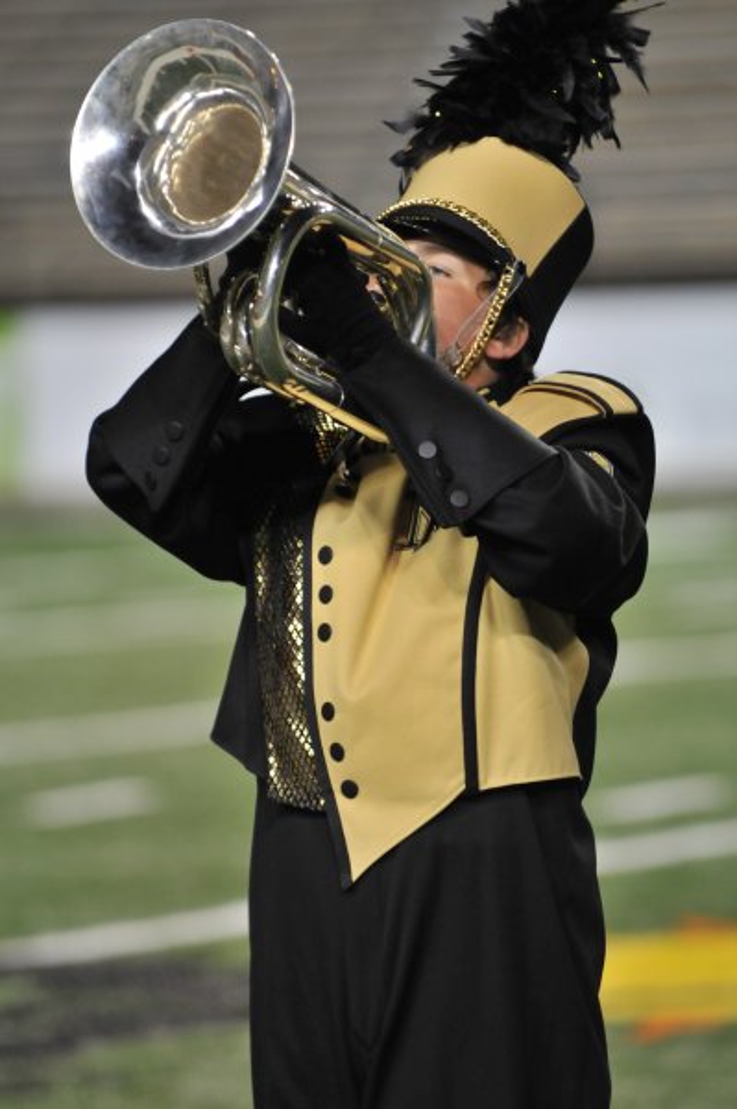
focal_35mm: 300
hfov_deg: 4.6
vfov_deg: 6.9
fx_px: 9228
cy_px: 554
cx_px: 368
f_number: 2.8
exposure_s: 1/250
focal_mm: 200
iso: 800
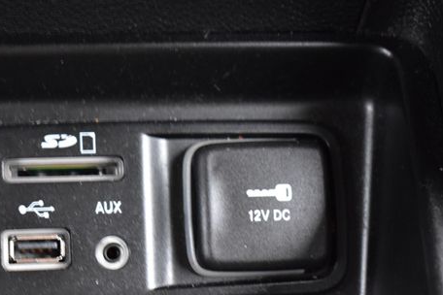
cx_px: 161
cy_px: 176
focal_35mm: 101
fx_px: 1243
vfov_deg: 13.5
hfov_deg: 20.2
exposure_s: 1/2
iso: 1600
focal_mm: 48
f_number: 5.3
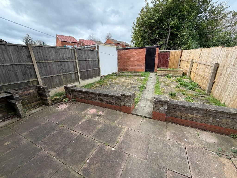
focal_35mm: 14
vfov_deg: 85.7
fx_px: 96
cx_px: 118
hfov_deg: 102.1
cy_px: 89
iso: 40
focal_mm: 2.22
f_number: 2.2
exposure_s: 1/216
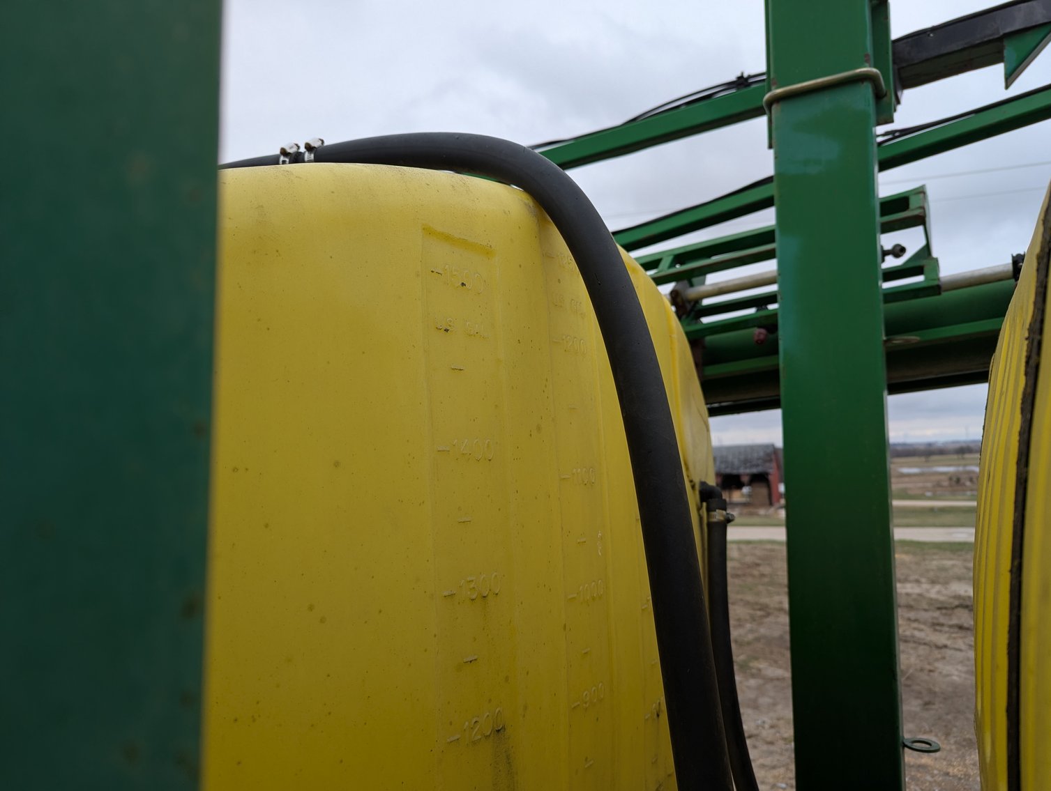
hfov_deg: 71.5
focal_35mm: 24
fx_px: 730
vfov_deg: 56.9
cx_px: 526
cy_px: 396
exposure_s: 1/1639
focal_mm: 6.81
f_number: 1.85
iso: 47
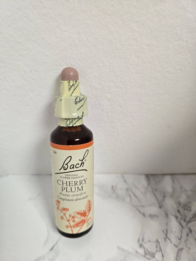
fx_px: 174
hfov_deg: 58.9
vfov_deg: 73.9
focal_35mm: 23
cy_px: 130
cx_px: 98
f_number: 1.8
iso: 100
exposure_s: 1/100
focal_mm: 5.4
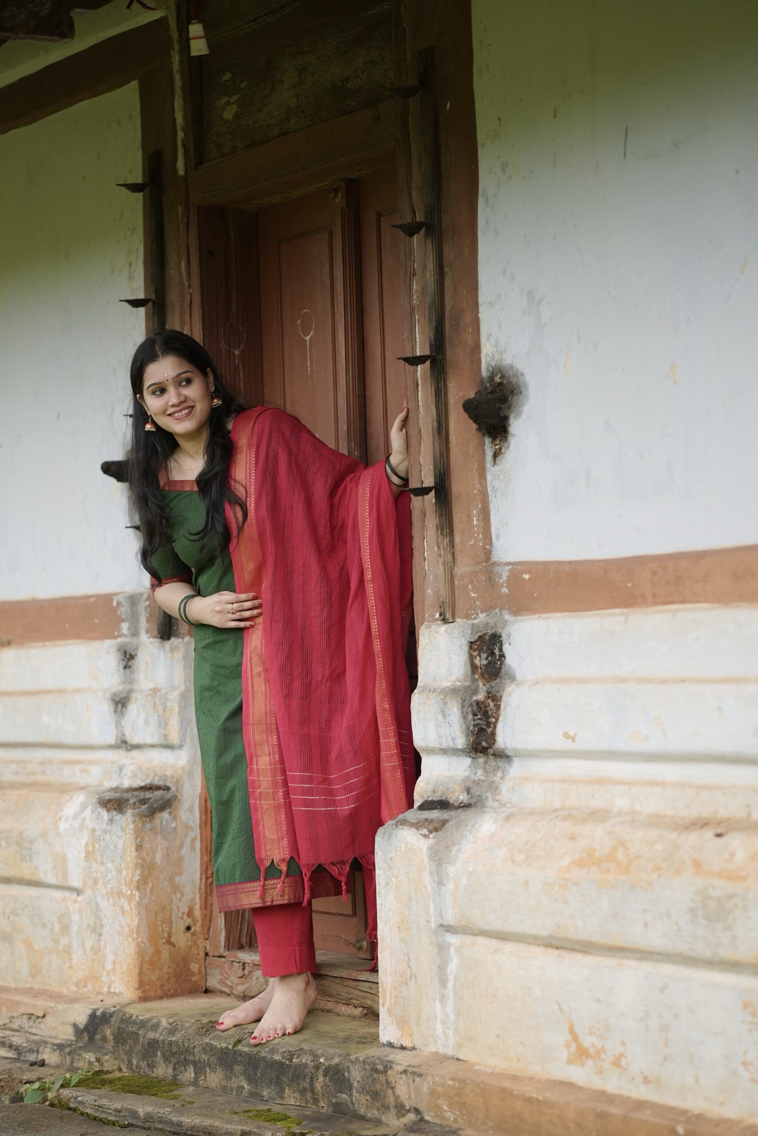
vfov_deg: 23.9
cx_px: 379
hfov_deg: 16.1
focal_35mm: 85
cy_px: 568
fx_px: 2684
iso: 320
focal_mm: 85
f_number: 2
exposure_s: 1/2500
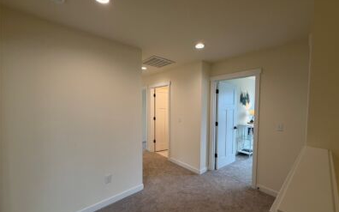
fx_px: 139
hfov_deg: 101.5
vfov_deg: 74.6
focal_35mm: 15
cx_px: 170
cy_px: 112
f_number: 2.2
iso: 160
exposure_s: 1/120
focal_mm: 2.22
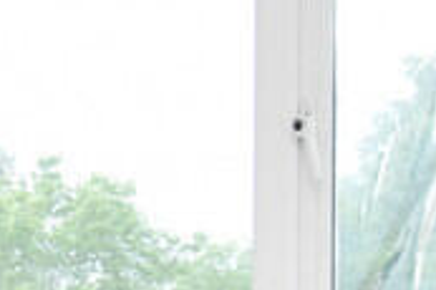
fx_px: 1077
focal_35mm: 89
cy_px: 387
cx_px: -449
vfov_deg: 14.6
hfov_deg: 16.8
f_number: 5
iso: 800
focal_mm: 10
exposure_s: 1/200
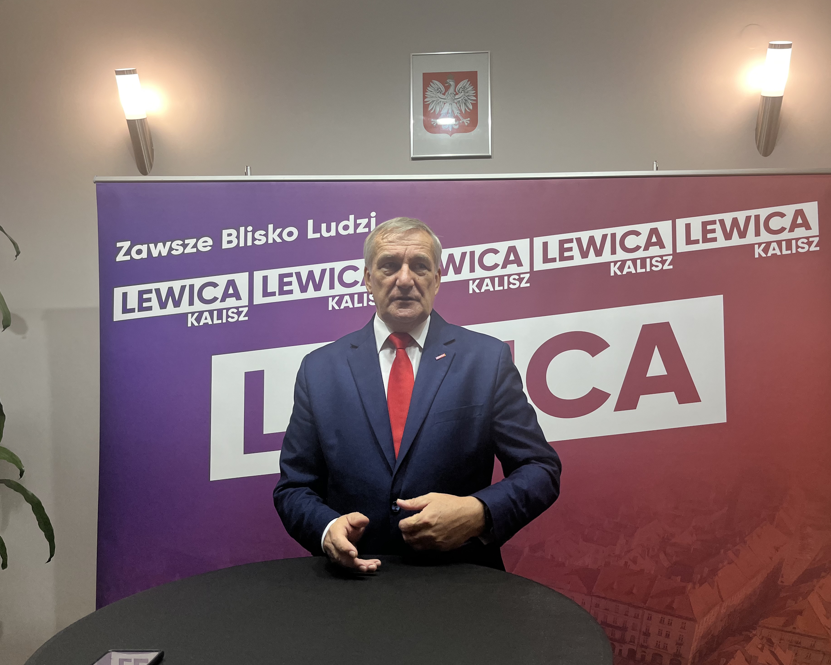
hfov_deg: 62.2
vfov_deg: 51.5
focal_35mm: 28
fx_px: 689
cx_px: 432
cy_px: 330
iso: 80
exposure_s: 1/100
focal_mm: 5.1
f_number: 1.6
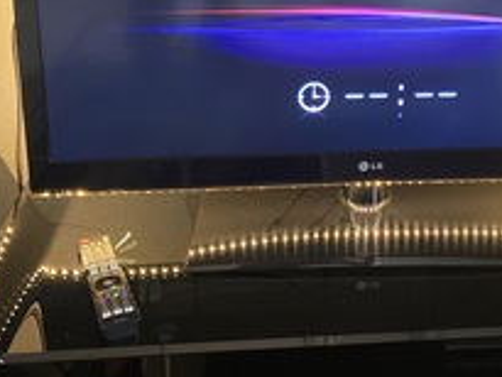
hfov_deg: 32.6
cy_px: 18
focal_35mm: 58
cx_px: 373
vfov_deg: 24.3
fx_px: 842
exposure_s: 1/38
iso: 640
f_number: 1.8
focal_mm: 4.25
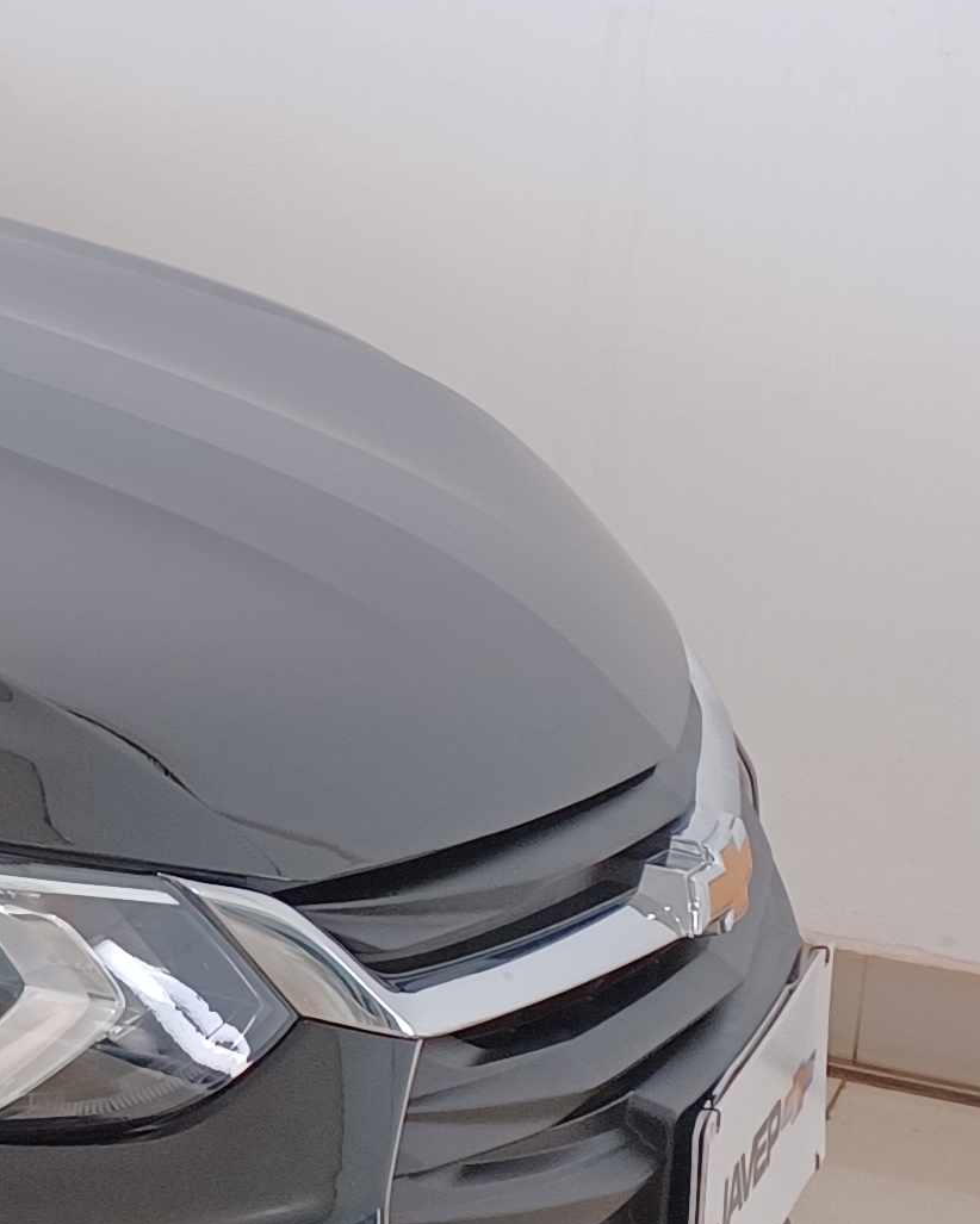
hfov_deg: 12.9
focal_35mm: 95
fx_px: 3443
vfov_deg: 20.1
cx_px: -1260
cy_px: 405
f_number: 1.8
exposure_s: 1/60
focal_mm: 4.6
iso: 200
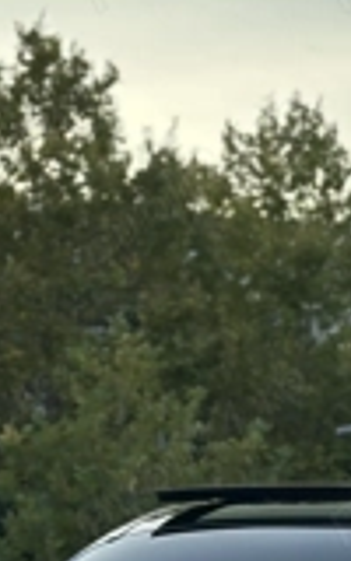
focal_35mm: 127
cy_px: 508
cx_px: 316
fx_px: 1944
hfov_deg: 10.3
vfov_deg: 16.2
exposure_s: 1/1107
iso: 80
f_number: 1.78
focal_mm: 6.86
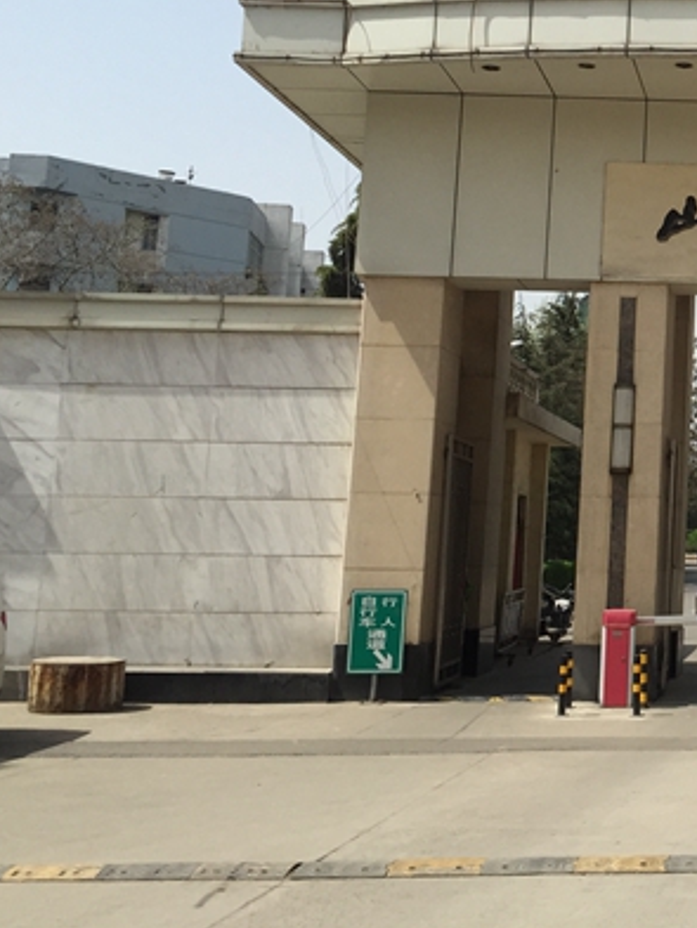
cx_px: 881
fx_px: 1583
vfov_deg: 32.2
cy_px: 262
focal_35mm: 59
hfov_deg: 22.5
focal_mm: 4.15
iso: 32
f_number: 2.2
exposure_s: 1/2083
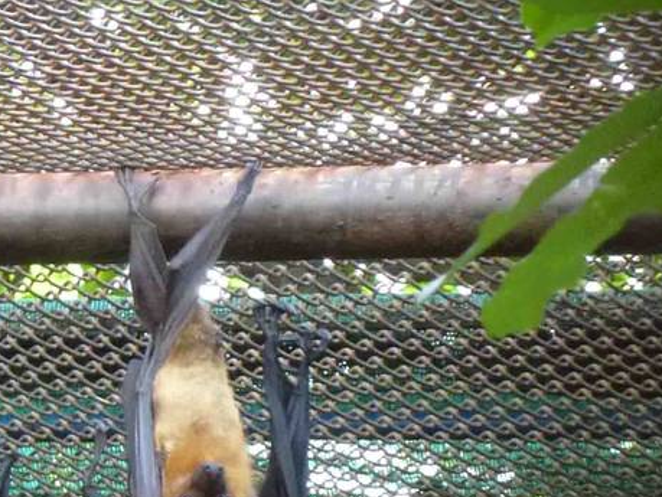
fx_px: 13129
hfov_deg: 2.9
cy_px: 402
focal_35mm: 686
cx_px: -384
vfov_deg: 2.2
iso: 400
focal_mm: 35.2
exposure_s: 1/50
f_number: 5.5
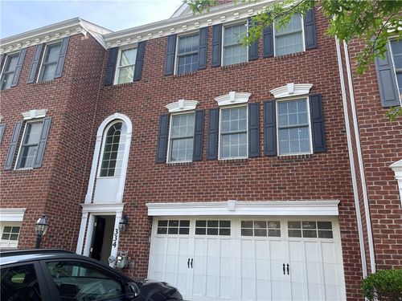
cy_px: 150
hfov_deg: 67.3
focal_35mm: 26
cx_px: 201
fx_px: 302
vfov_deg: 53.1
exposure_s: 1/578
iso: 32
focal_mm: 5.1
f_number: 1.6
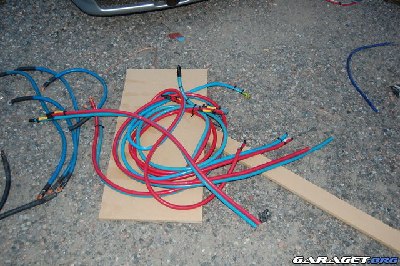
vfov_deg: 39.9
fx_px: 366
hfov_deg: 57.2
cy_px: 133
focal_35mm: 33
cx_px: 200
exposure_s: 1/60
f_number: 3.8
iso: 400
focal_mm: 22
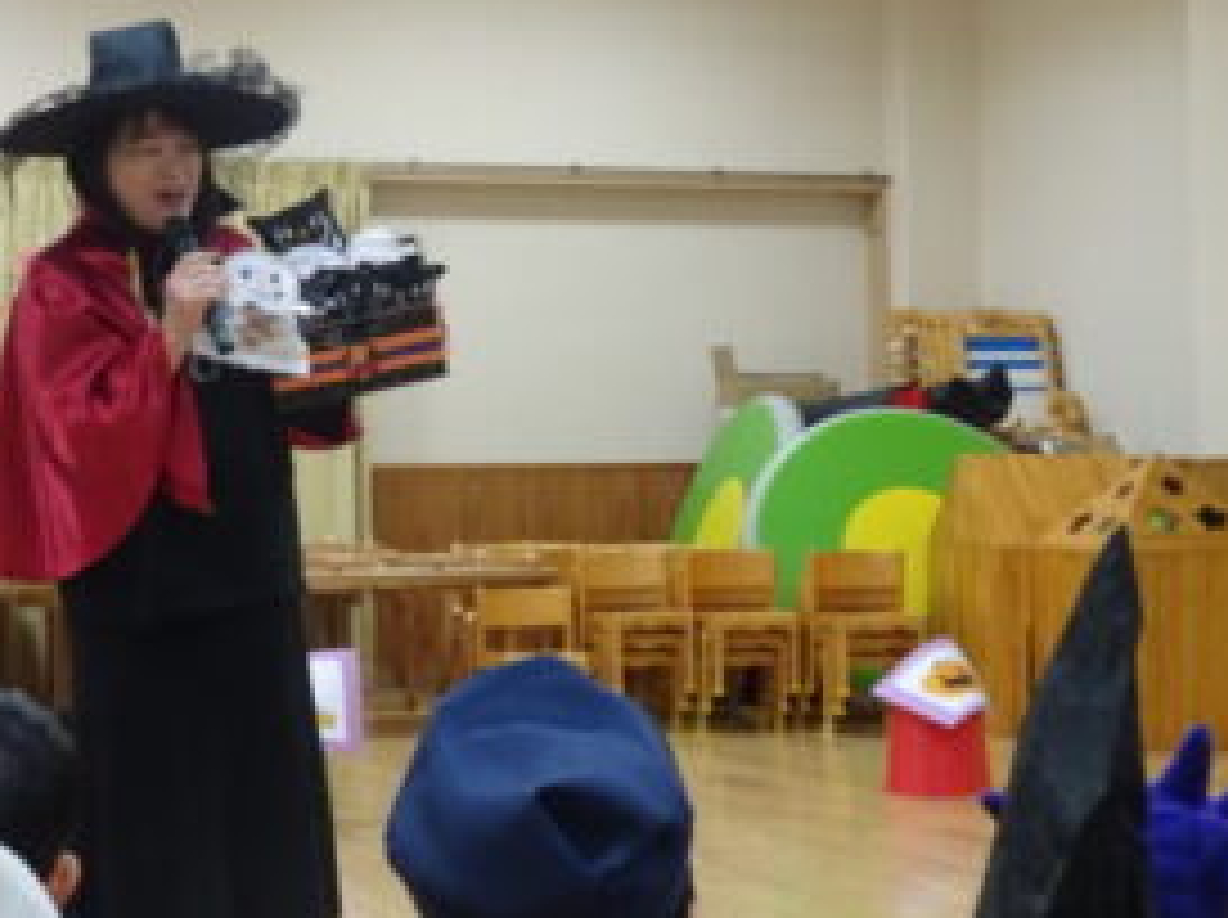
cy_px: 302
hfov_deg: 24.1
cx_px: 486
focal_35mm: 81
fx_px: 2870
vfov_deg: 18.1
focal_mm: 7.87
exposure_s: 1/50
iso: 800
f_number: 4.5
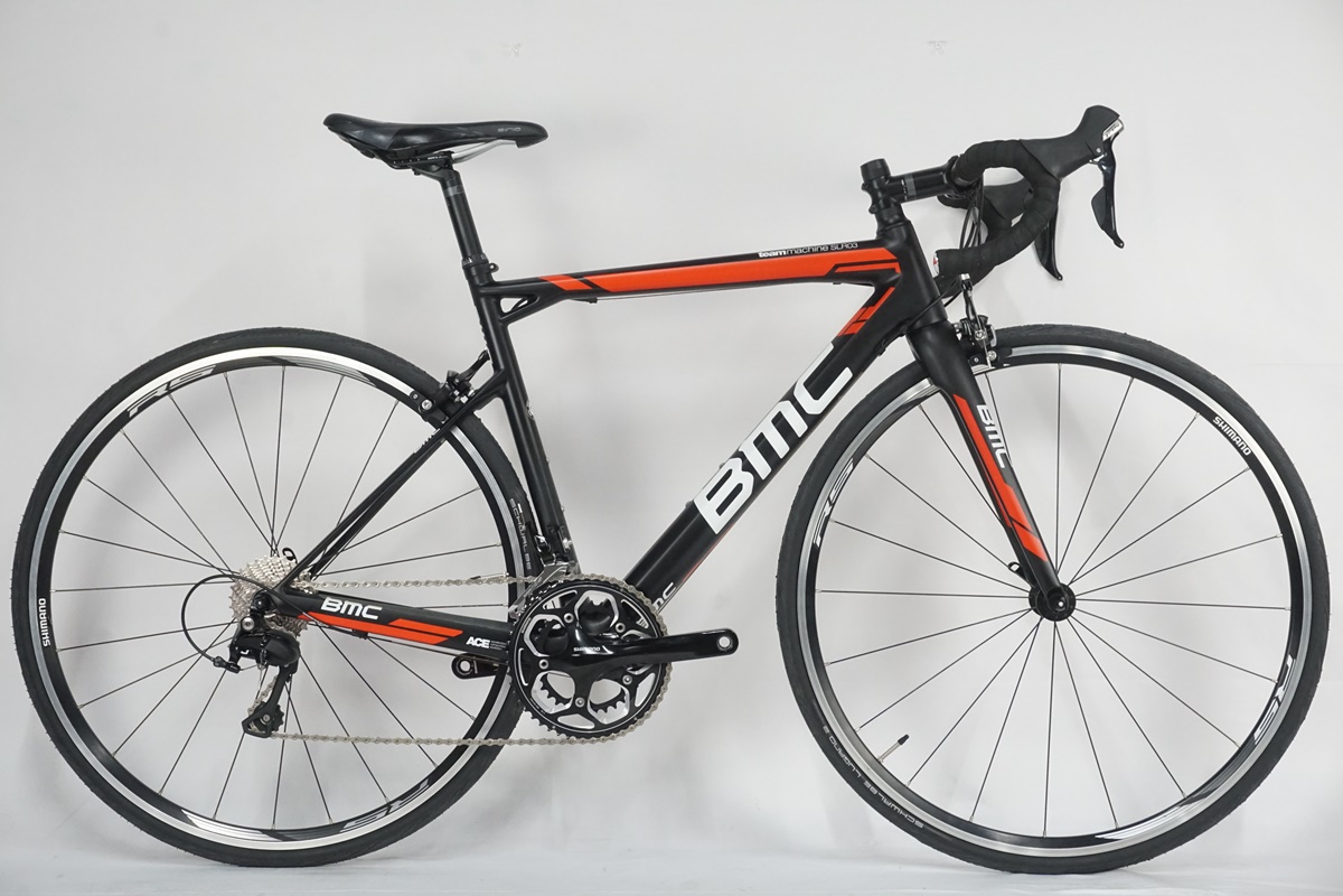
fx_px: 2070
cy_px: 448
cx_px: 672
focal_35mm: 56
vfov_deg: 24.4
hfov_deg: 35.9
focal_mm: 37
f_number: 10
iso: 2500
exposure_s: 1/50
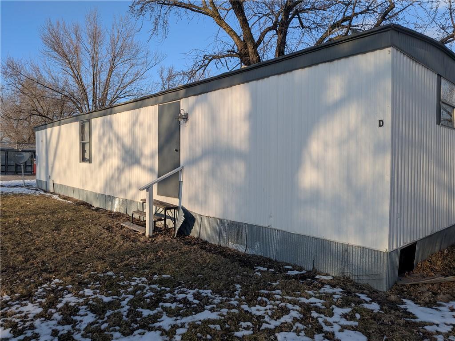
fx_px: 315
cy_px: 170
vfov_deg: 56.8
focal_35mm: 24
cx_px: 228
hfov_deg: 71.6
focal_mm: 4.53
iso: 26
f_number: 1.7
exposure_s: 1/1418
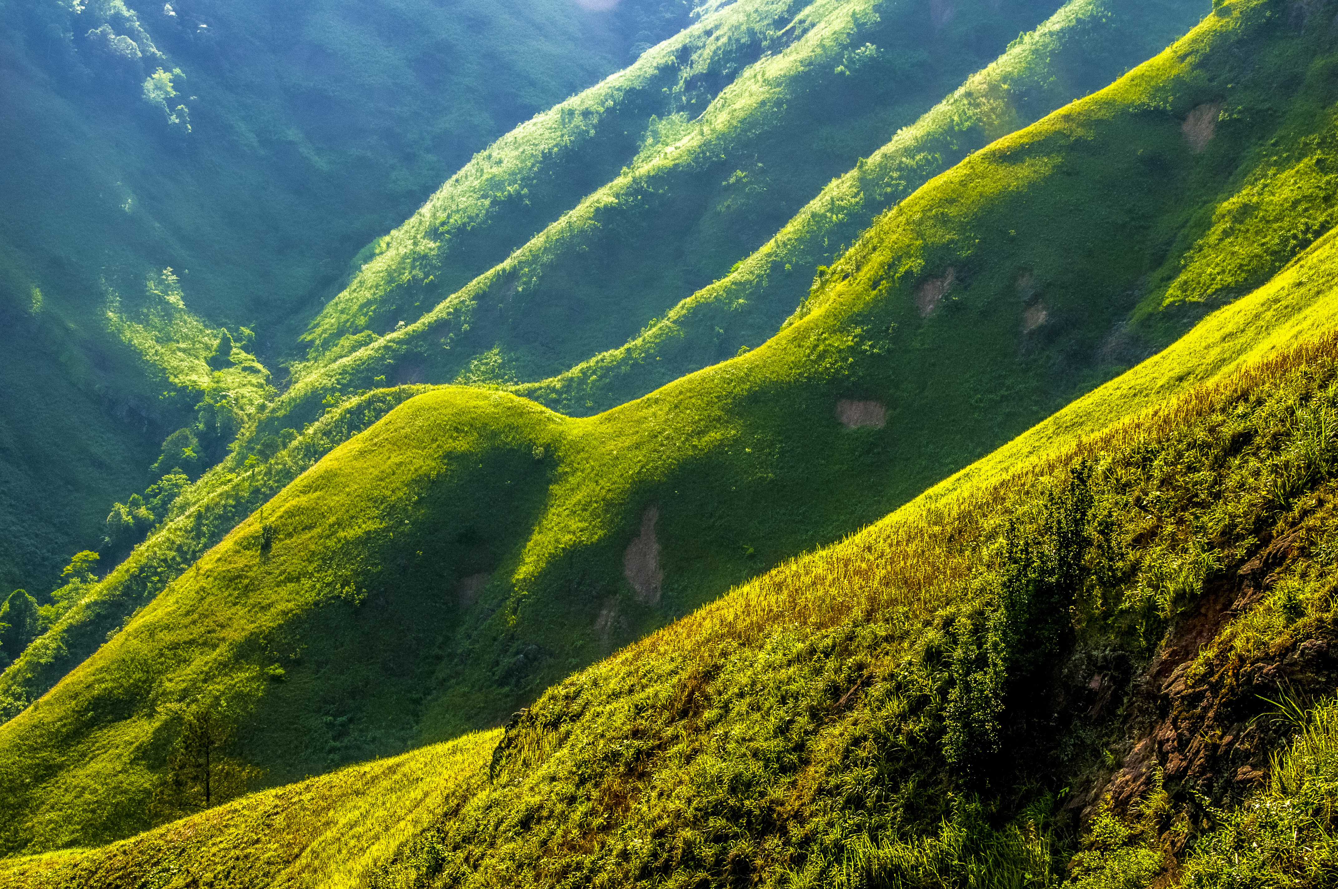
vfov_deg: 23.7
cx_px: 669
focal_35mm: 57
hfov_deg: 35.1
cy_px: 444
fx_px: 2116
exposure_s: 1/125
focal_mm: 38
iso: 200
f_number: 14
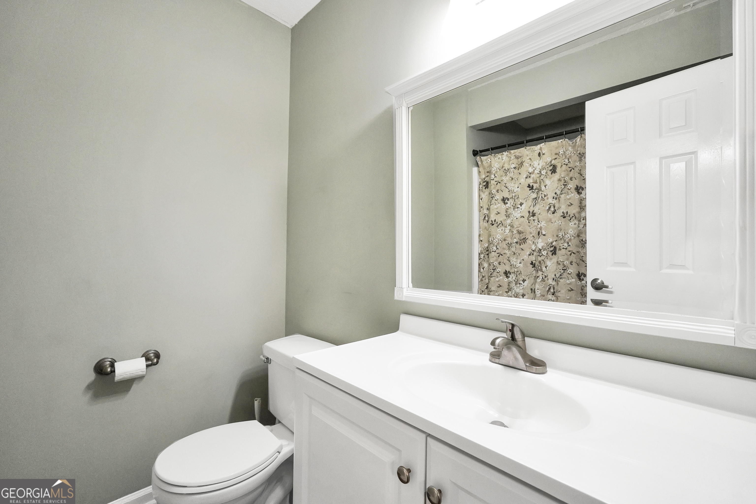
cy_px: 252
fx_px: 315
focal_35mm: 15
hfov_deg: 100.4
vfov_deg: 77.3
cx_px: 378
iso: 1250
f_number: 4
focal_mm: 10
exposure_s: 1/160
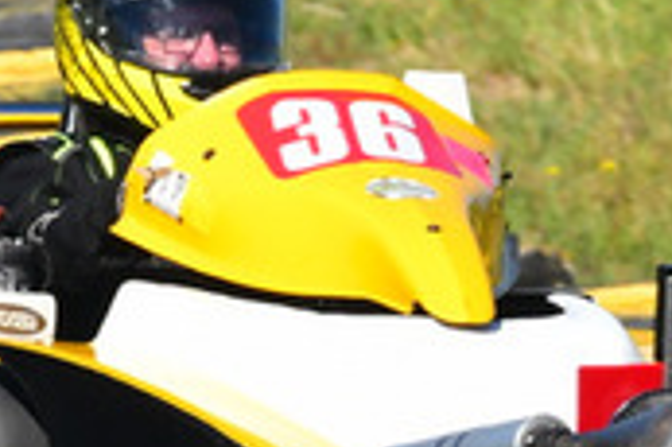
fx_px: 58258
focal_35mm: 3124
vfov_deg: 0.4
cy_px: 113
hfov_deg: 0.7
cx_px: 179
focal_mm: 450
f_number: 11
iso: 500
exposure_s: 1/640
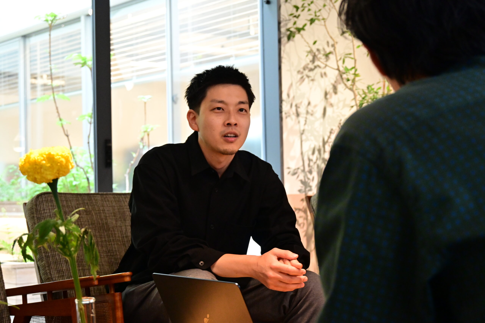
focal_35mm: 68
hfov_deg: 29.9
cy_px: 162
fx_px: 909
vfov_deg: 20.2
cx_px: 242
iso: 3200
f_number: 5.6
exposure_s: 1/80
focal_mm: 45
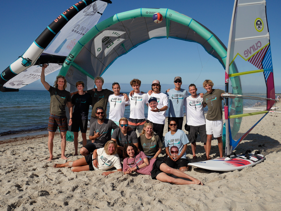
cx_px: 140
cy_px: 106
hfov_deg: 51.3
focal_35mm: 36
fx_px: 292
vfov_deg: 39.7
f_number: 5.6
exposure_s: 1/2000
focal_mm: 18
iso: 200
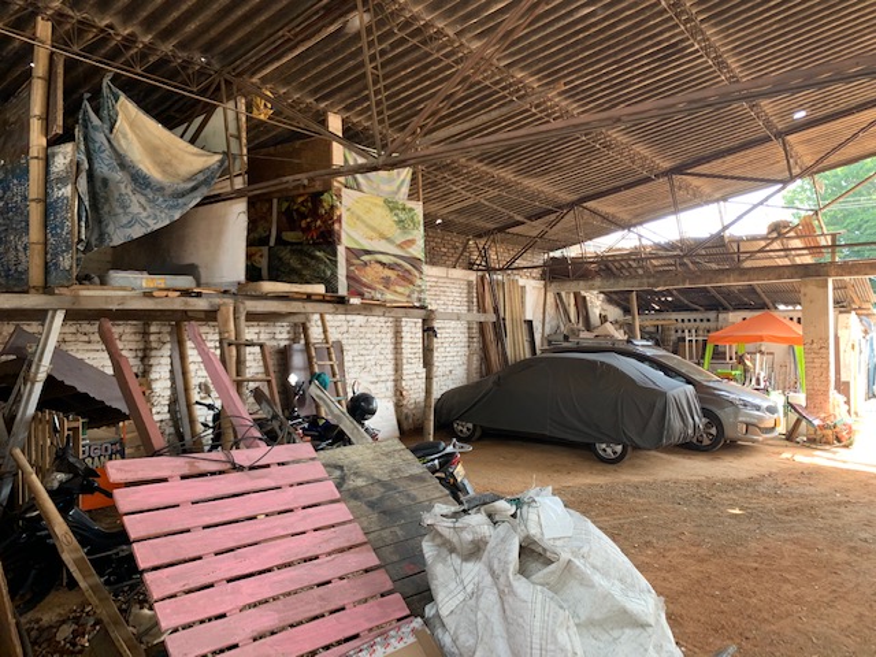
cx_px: 438
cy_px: 328
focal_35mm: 26
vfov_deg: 53.1
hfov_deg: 67.3
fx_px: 658
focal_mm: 4.25
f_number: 1.8
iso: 64
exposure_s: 1/121
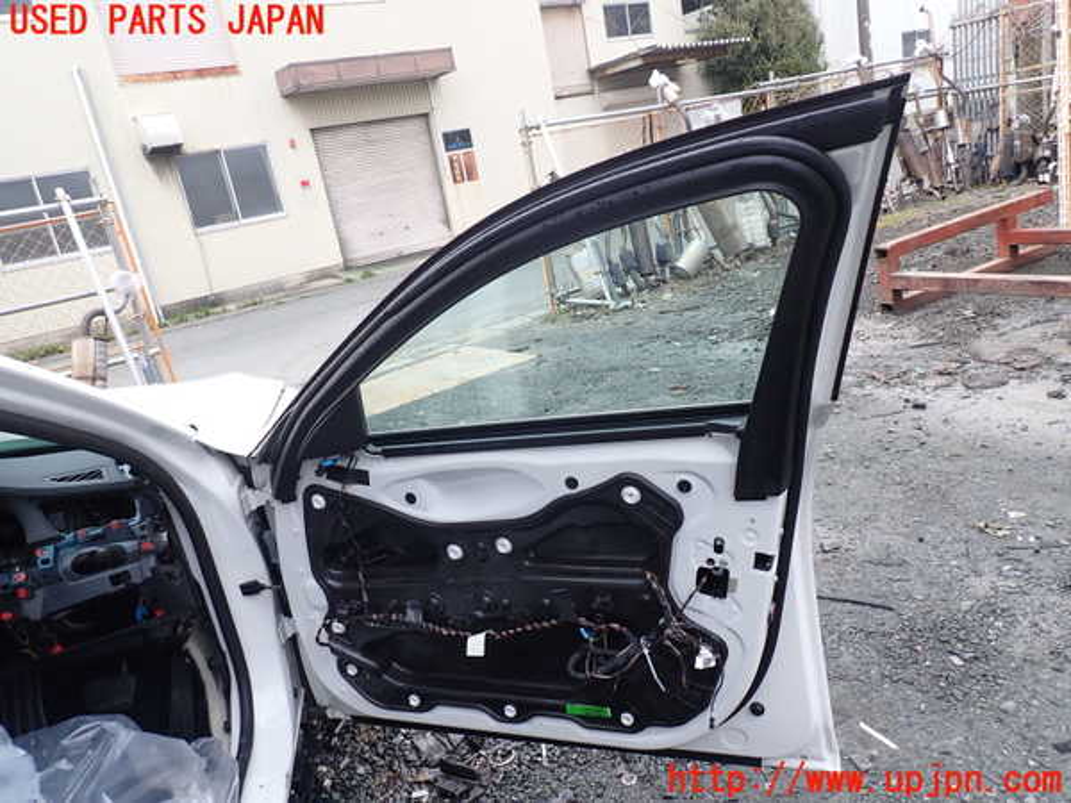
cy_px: 402
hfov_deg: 69.4
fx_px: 773
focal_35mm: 25
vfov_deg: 54.9
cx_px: 536
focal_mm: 4.5
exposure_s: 1/160
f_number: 2.8
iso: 100
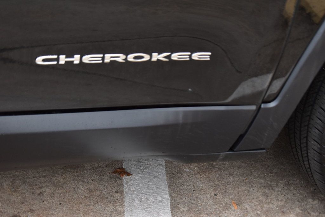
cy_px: 108
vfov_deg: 17.5
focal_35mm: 78
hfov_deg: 26.0
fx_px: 704
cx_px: 162
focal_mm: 52
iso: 1000
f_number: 6.3
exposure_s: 1/15
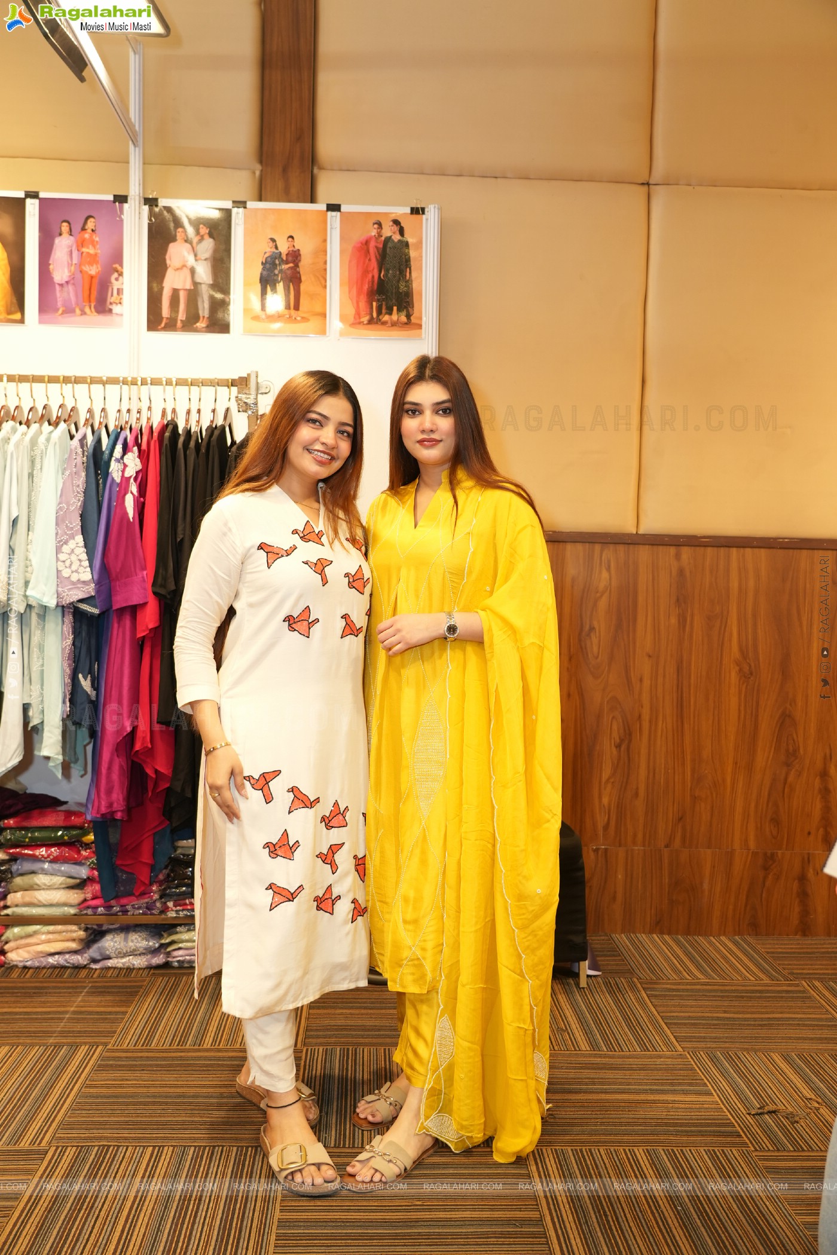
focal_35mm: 30
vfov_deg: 61.9
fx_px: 1046
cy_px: 628
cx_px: 418
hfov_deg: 43.6
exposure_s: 1/125
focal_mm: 30
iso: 800
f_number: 4
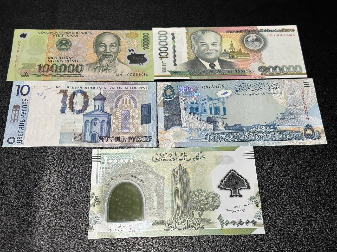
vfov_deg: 30.3
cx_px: 168
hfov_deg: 39.7
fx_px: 467
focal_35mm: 48
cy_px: 126
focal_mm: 6.86
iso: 80
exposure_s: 1/50
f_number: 1.78
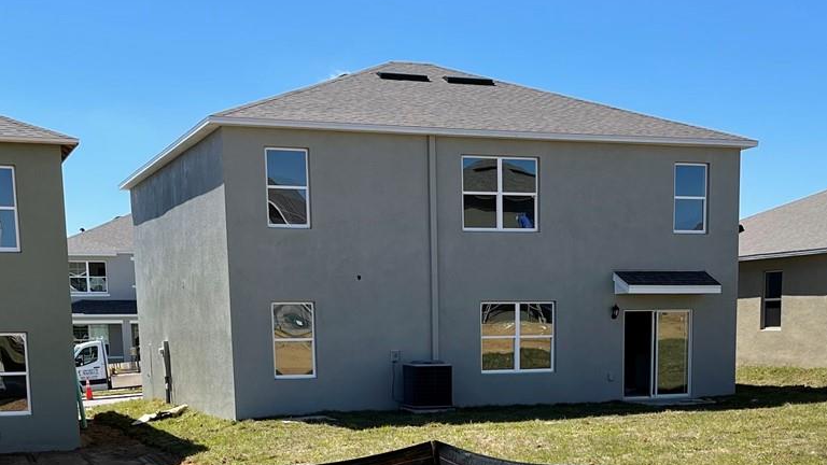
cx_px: 464
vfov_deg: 19.4
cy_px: 531
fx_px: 1294
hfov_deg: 35.4
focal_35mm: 59
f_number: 1.6
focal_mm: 5.1
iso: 32
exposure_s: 1/3086
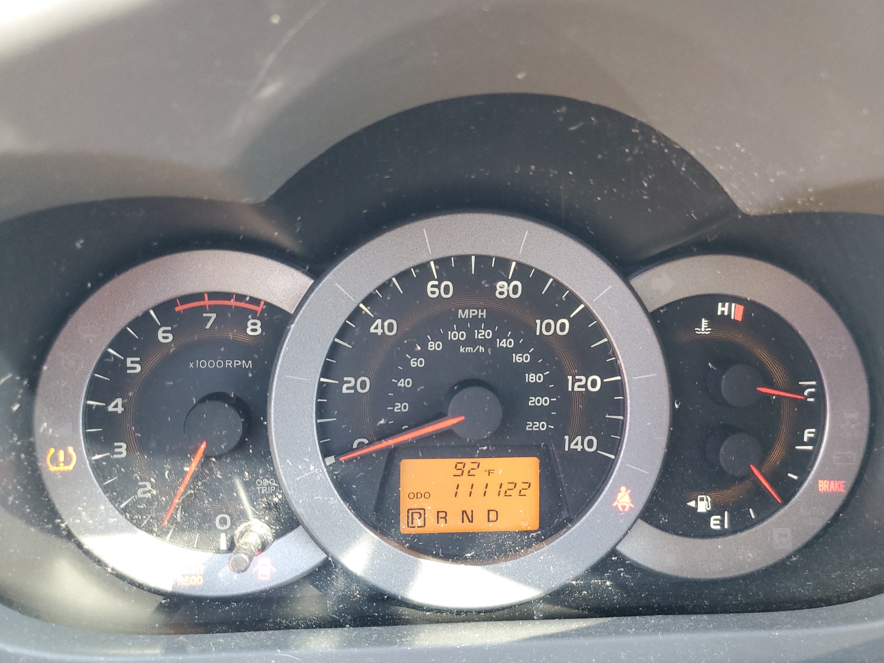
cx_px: 442
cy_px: 332
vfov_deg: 53.1
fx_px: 664
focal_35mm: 26
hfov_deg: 67.3
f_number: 1.5
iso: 128
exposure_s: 1/60.2
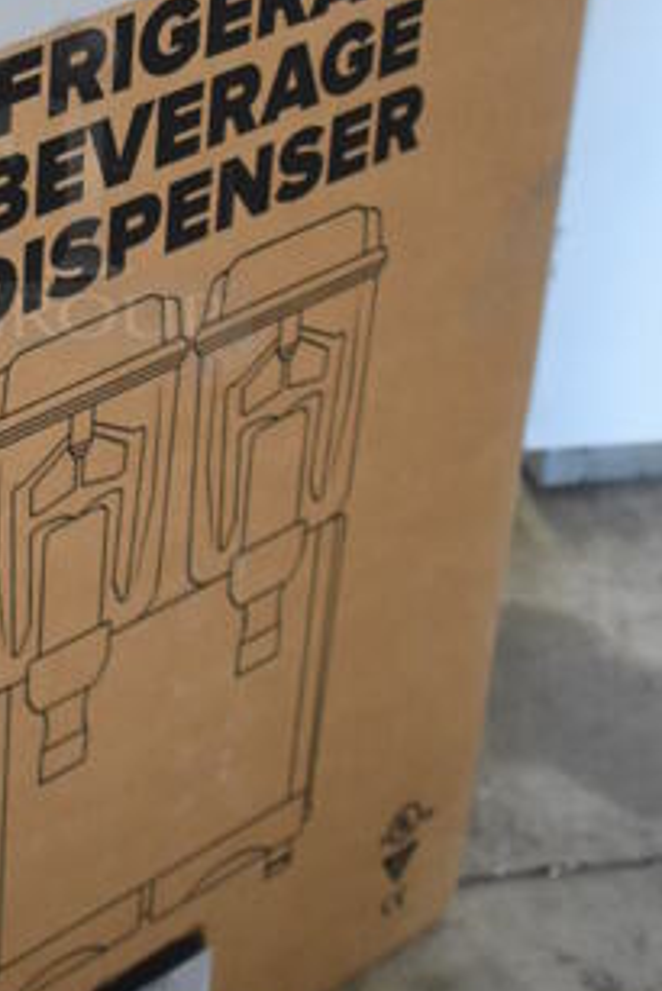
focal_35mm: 102
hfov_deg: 13.1
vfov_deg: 19.7
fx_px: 2823
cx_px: -107
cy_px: 182
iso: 1400
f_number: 3.8
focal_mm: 23
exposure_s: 1/125
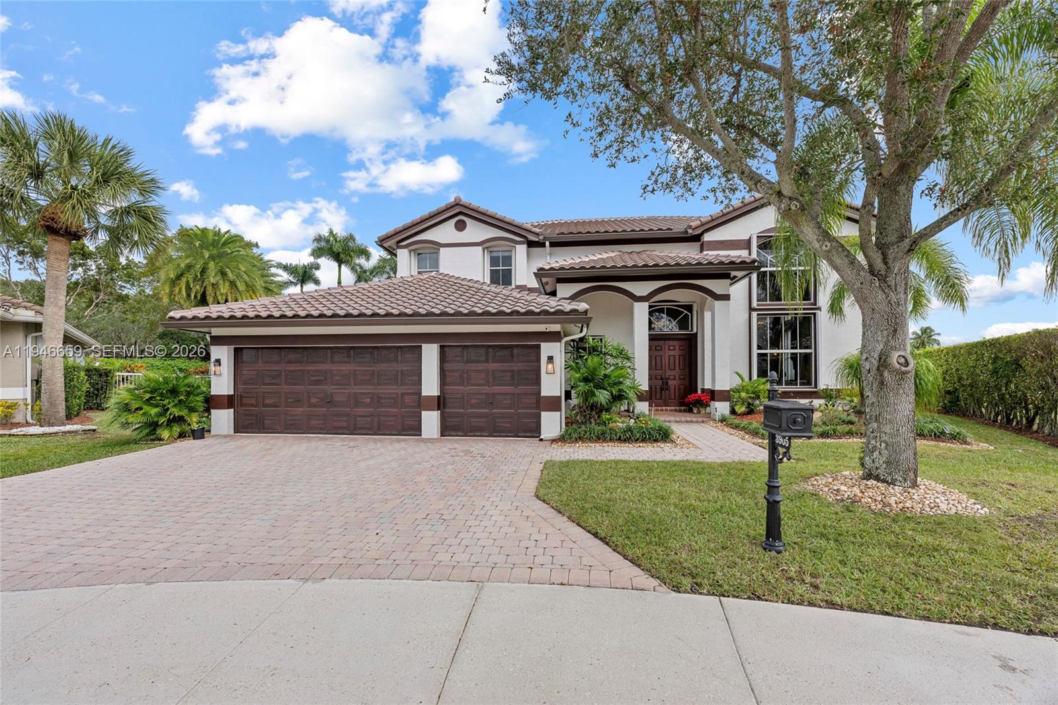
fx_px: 411
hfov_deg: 104.3
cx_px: 529
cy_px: 352
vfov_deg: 81.2
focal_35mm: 14
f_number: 8
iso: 500
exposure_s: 1/320
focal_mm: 14
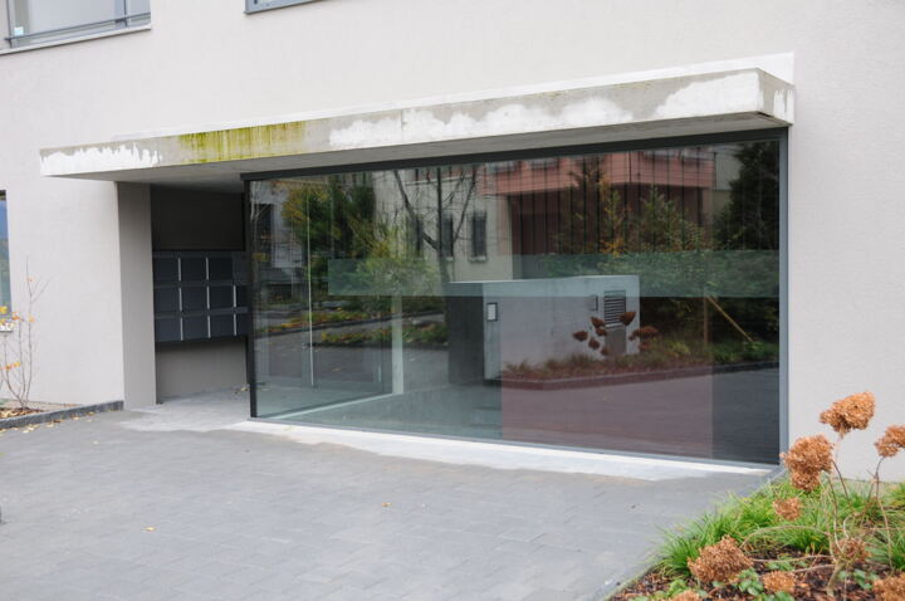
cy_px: 300
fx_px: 1017
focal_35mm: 40
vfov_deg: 32.9
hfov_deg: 48.0
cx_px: 452
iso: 400
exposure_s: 1/100
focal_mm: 27
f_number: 5
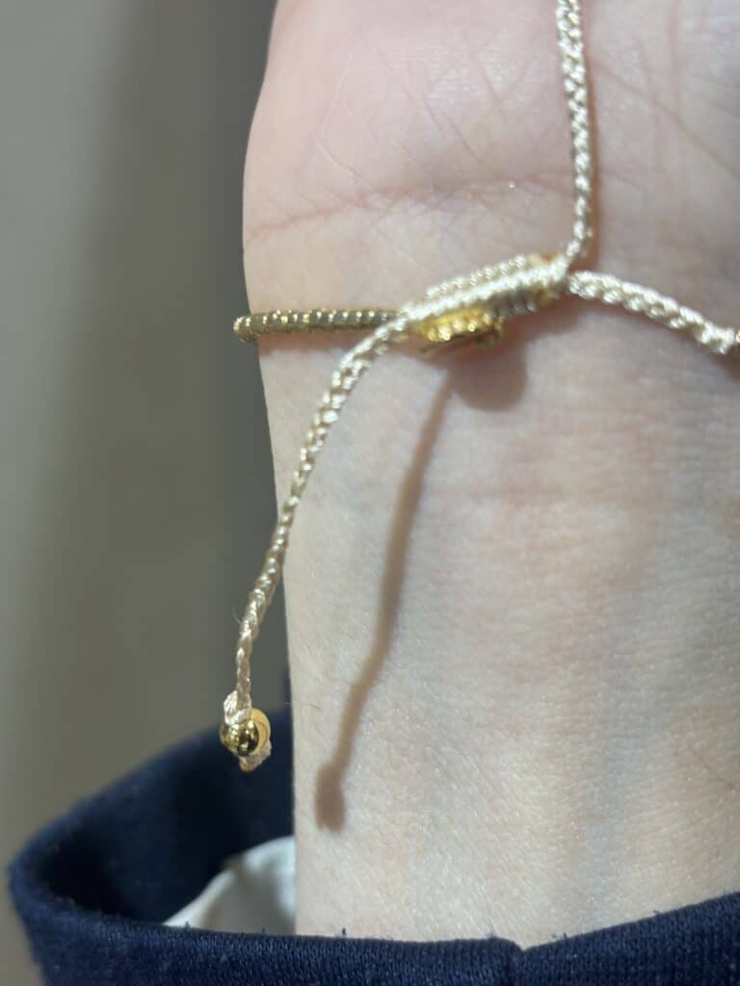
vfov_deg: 36.8
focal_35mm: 52
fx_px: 1482
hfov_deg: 28.0
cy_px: 493
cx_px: 370
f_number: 1.6
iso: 25
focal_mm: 5.96
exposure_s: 1/50
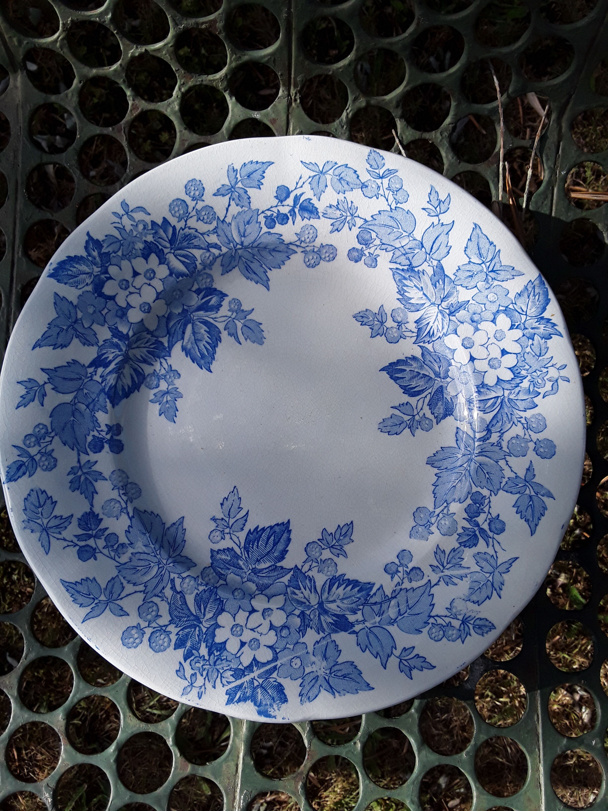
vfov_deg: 65.3
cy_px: 406
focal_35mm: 27
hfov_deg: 51.4
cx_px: 304
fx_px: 632
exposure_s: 1/1267
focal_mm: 2.91
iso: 40
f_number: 1.9
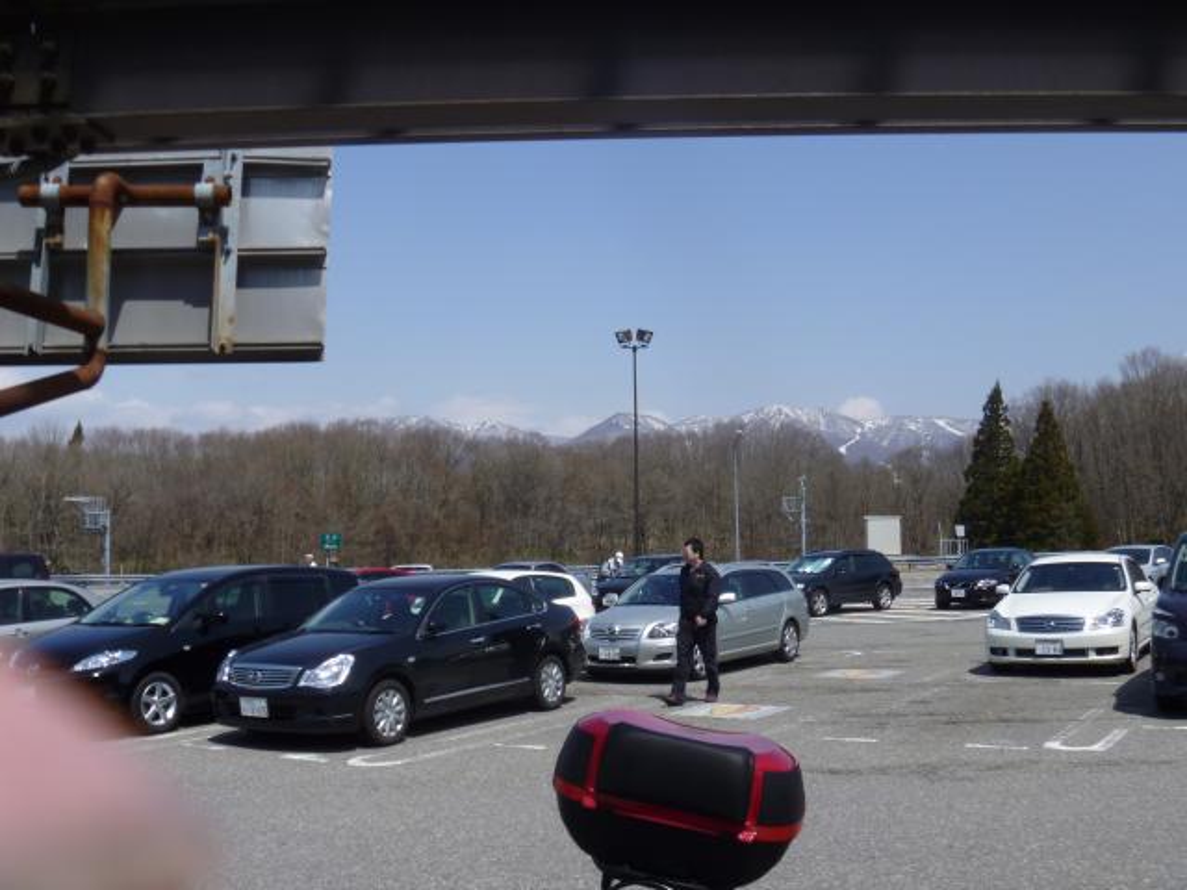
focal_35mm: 35
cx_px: 594
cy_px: 445
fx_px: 1200
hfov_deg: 52.6
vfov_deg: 40.7
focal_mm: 6.3
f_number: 5.6
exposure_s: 1/400
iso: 80
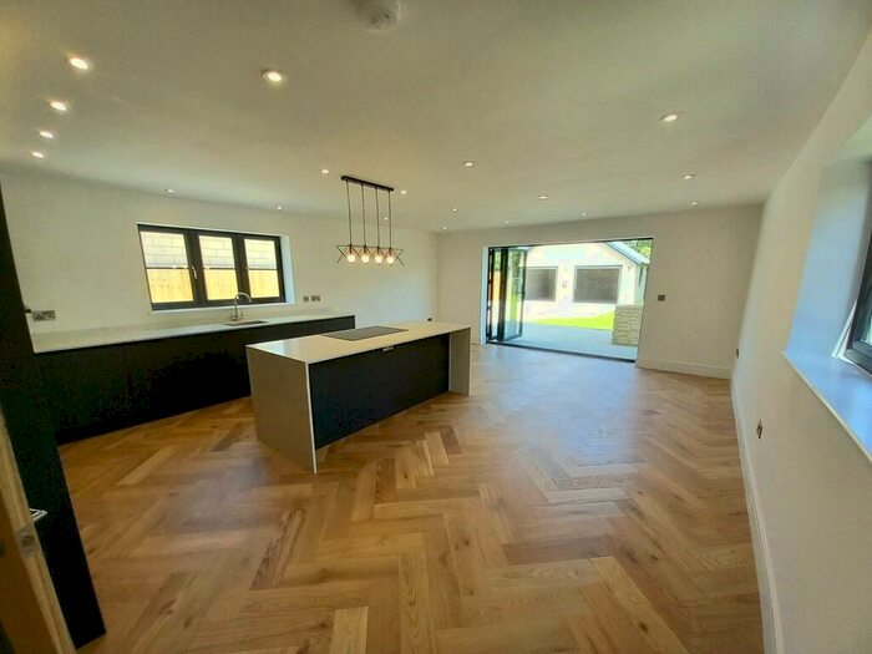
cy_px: 327
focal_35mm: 13
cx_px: 436
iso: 64
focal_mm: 1.13
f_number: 2.2
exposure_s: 1/100
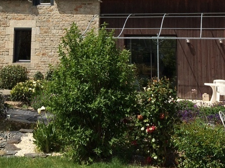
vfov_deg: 21.3
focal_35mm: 66
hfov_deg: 29.2
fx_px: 429
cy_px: -7
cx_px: 74
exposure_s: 1/2740
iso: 32
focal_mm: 4.15
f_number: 2.2
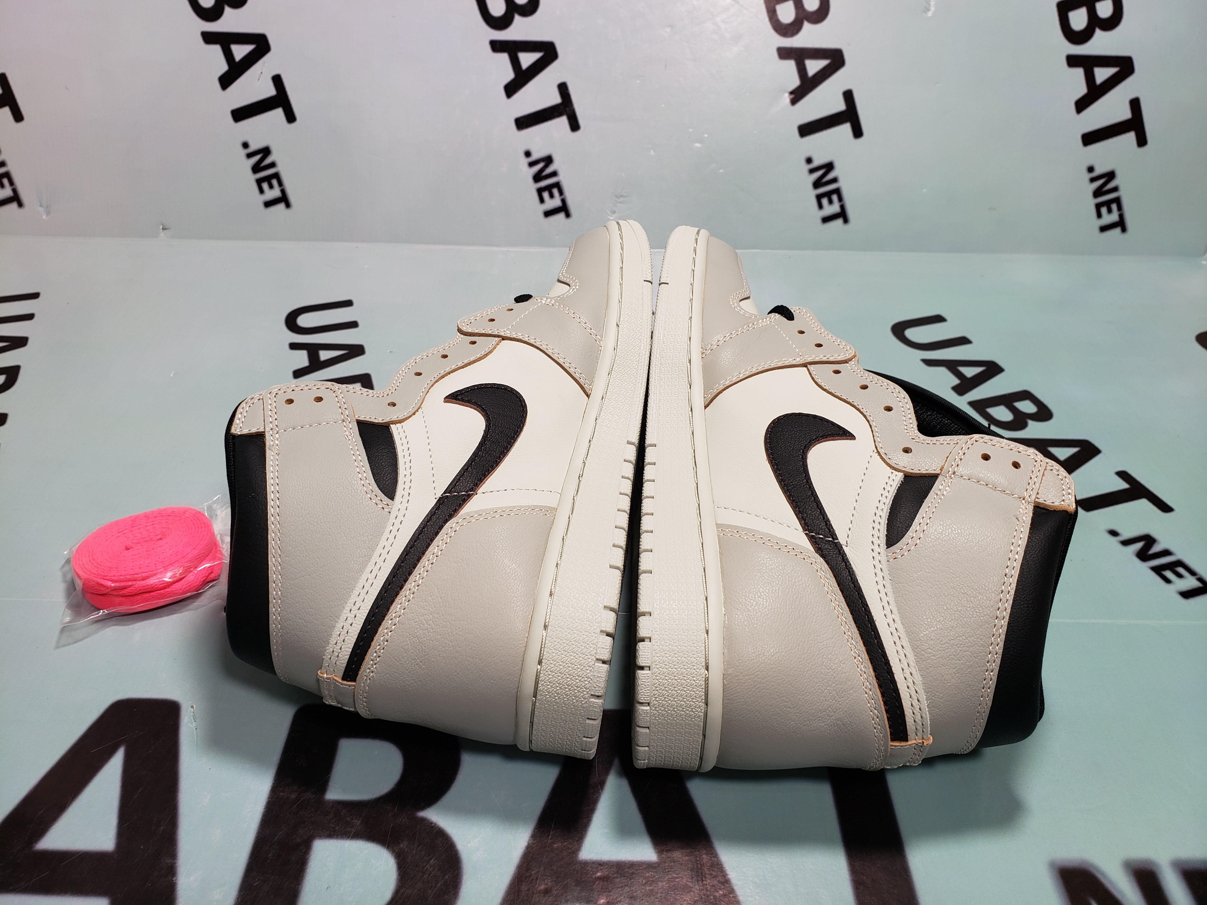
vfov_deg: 53.1
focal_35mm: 26
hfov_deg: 67.3
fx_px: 907
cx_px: 604
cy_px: 452
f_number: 2.4
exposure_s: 1/50
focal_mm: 4.3
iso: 64
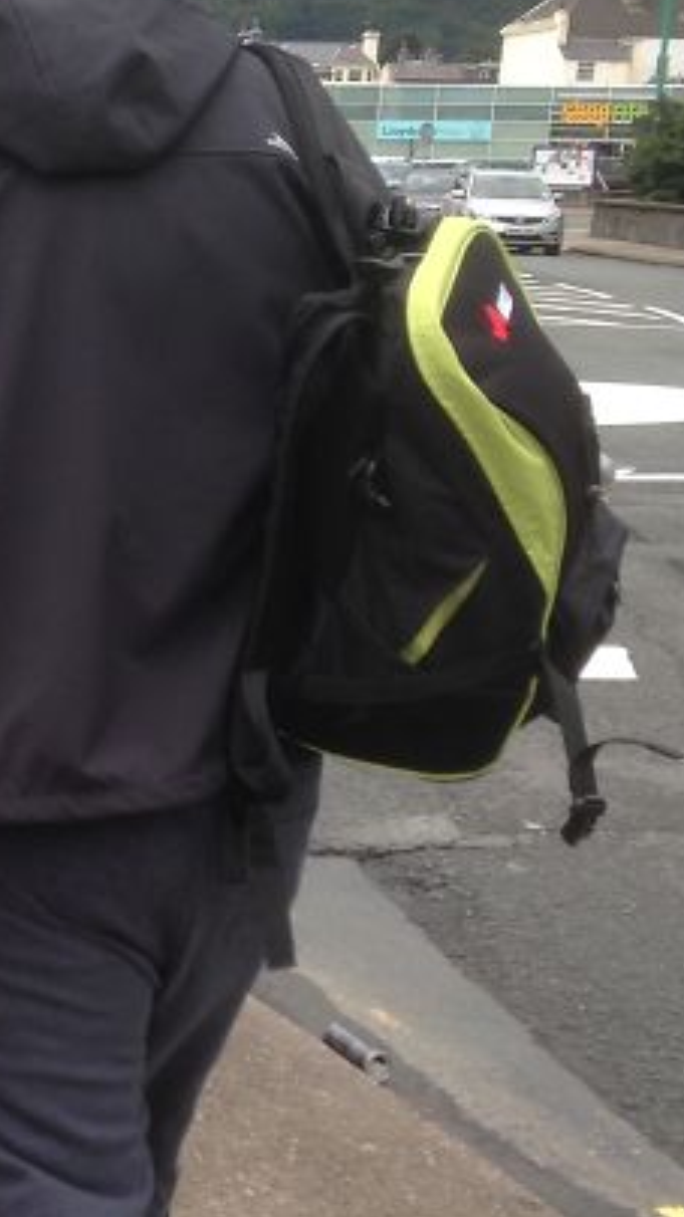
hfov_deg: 14.1
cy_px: 779
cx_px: -142
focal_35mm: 83
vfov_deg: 25.5
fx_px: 2678
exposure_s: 1/213
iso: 50
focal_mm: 4.12
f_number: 2.4
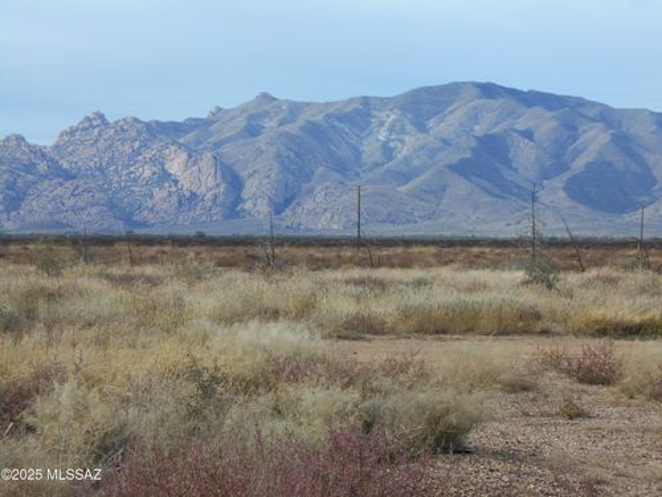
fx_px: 2142
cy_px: 248
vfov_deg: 13.2
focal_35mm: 112
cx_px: 331
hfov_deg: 17.6
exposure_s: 1/320
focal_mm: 20.1
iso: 80
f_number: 6
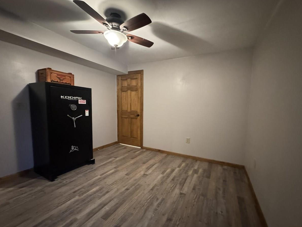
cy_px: 119
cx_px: 158
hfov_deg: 98.1
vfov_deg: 81.7
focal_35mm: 15
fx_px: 131
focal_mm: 2.22
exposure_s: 1/40
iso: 1250
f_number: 2.2
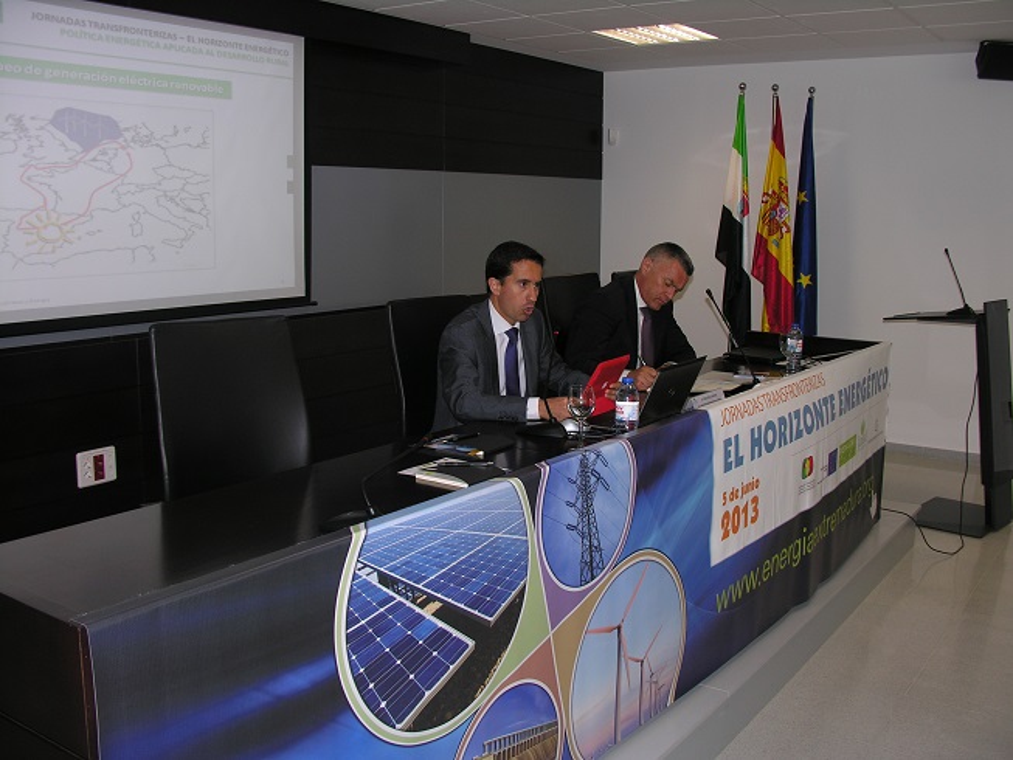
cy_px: 380
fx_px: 1024
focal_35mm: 35
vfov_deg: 40.7
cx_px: 506
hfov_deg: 52.6
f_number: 2.8
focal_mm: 8.9
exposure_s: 1/60.1
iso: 50
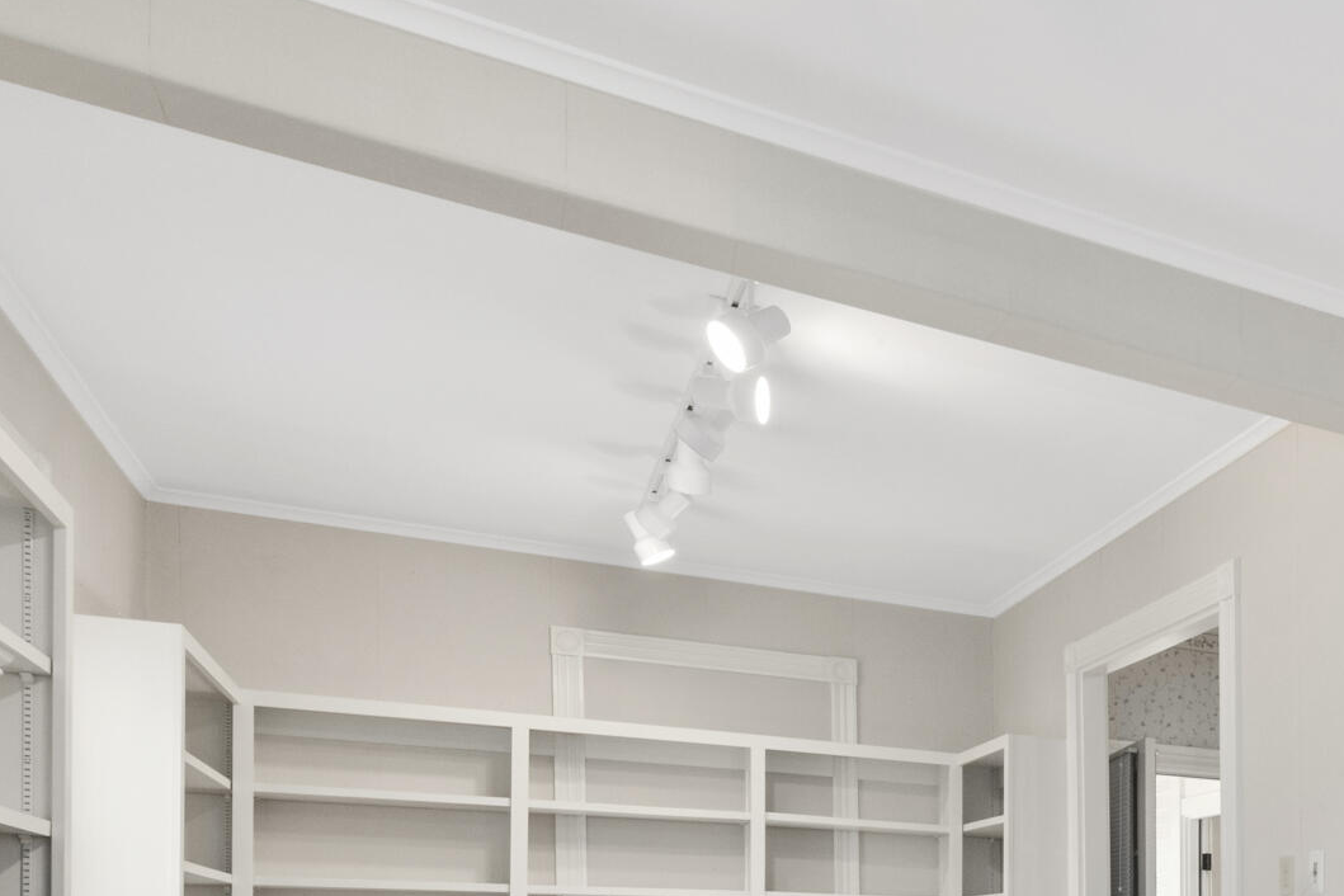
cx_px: 1344
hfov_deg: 46.6
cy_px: 990
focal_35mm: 34
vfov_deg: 33.7
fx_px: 1269
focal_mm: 8
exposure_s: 1/10
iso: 400
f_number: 8
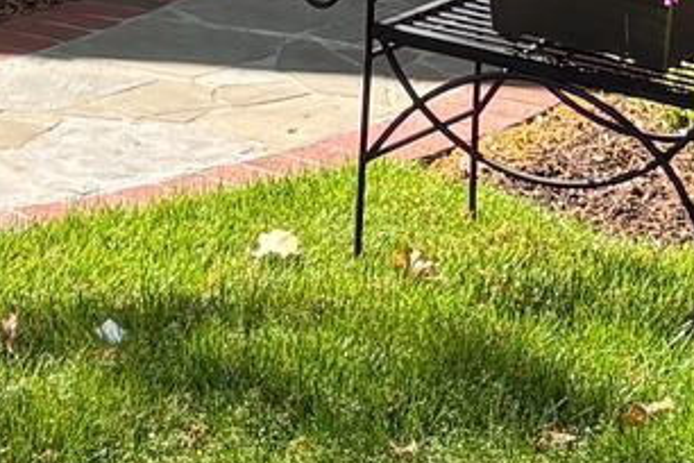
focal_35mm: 181
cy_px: -822
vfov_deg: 7.0
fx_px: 3489
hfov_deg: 11.3
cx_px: 231
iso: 64
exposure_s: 1/694
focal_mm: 5.96
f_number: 1.6
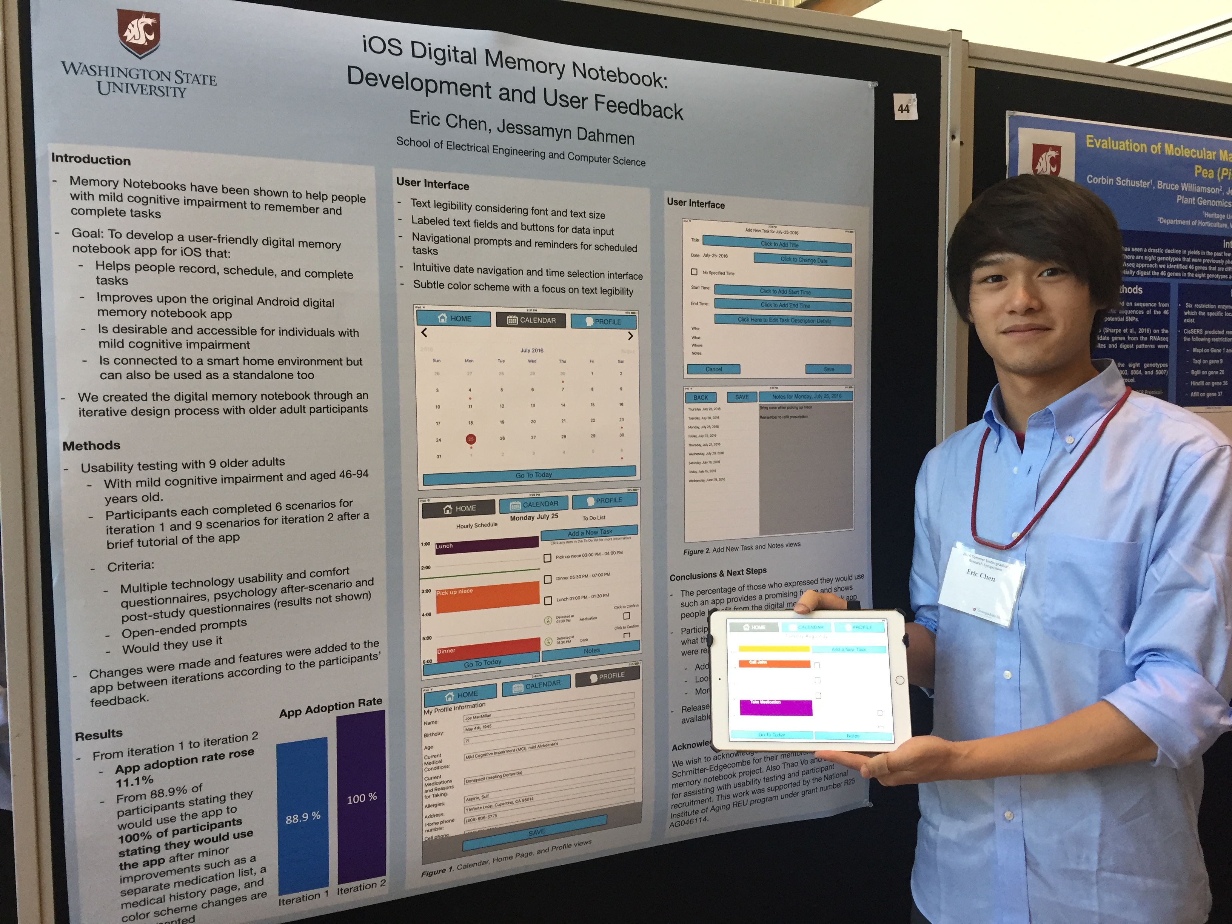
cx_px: 616
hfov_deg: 61.7
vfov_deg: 48.2
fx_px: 1032
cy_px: 462
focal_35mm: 29
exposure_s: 1/30
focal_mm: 4.15
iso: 50
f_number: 2.2
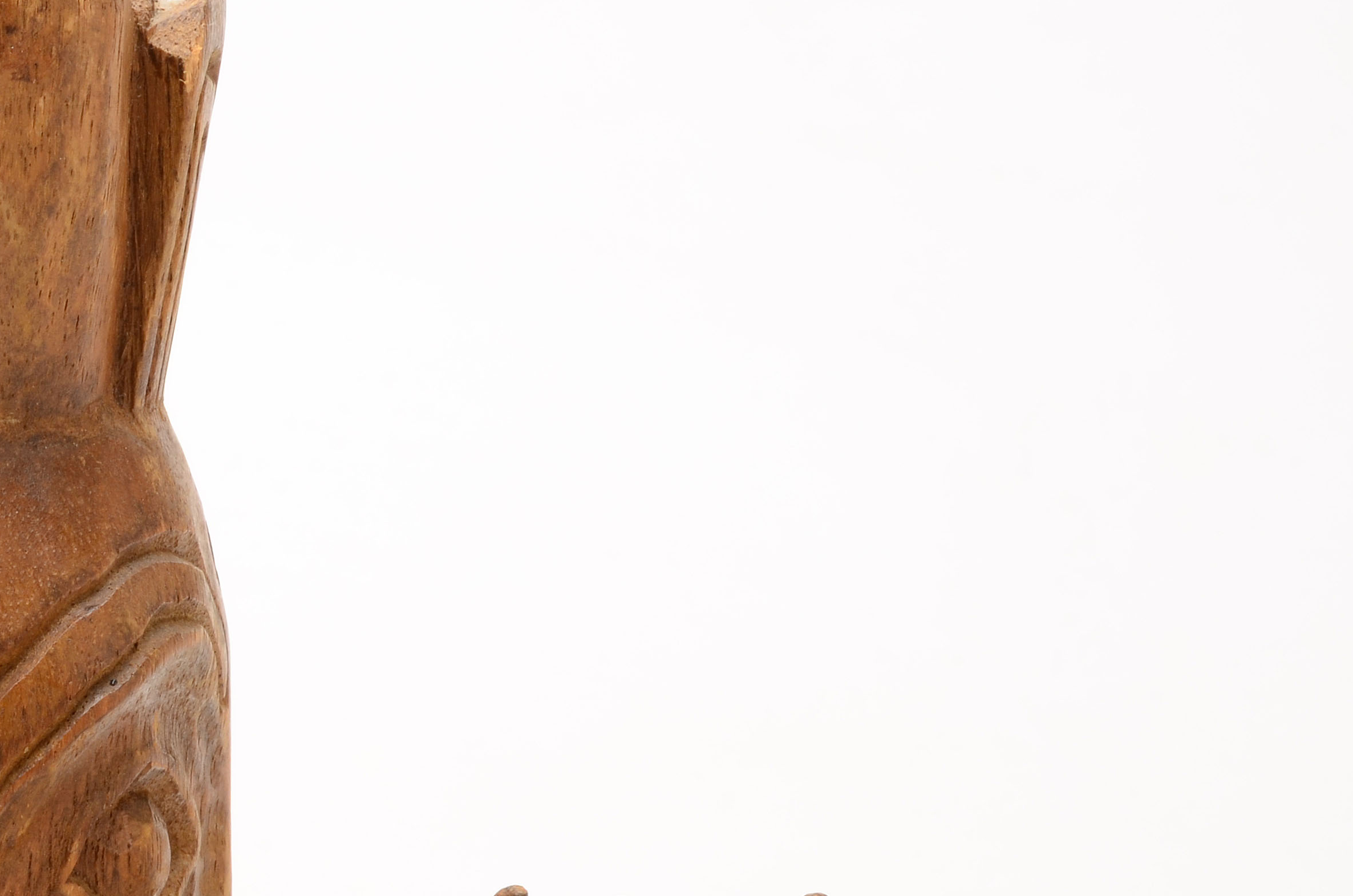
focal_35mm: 187
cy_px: 732
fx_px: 7013
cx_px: 23
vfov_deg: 7.3
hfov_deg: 10.9
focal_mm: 60
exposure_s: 1/160
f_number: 18
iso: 100
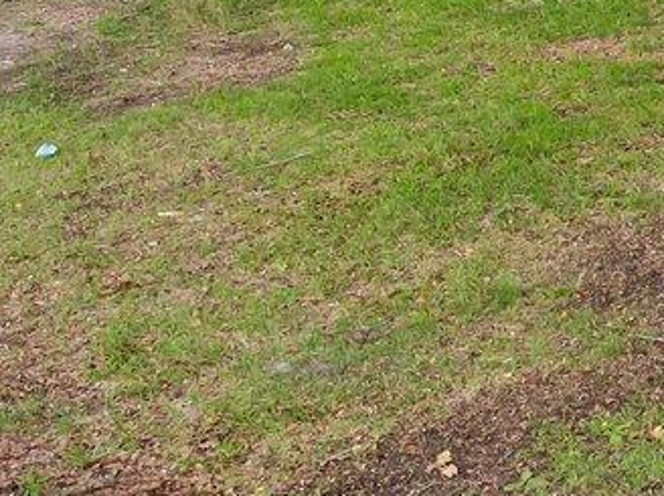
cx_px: 923
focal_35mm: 150
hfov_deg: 12.7
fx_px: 2873
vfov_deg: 9.9
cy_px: 311
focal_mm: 12.29
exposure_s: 1/160
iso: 100
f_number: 4.5
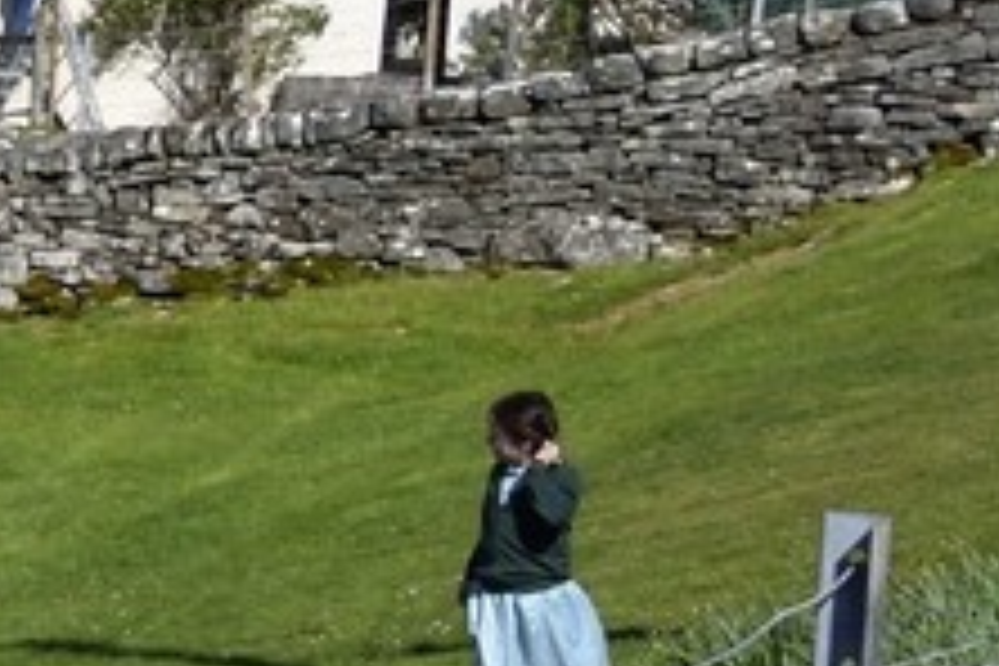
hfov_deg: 7.1
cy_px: 698
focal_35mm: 245
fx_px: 6798
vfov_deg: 5.6
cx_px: -2488
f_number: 11
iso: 200
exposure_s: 1/320
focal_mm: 34
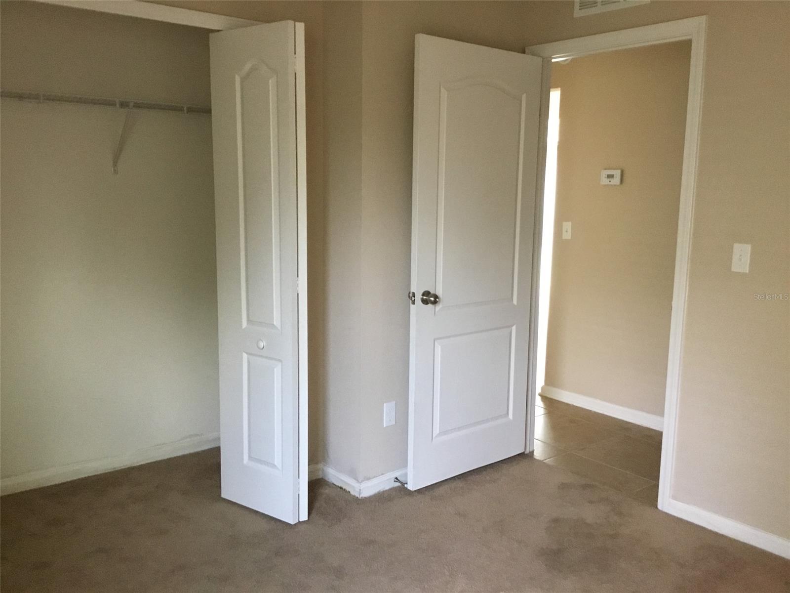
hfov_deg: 58.4
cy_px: 296
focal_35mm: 31
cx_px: 395
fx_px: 707
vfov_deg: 45.4
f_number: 2.4
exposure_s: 1/30
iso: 200
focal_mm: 3.3
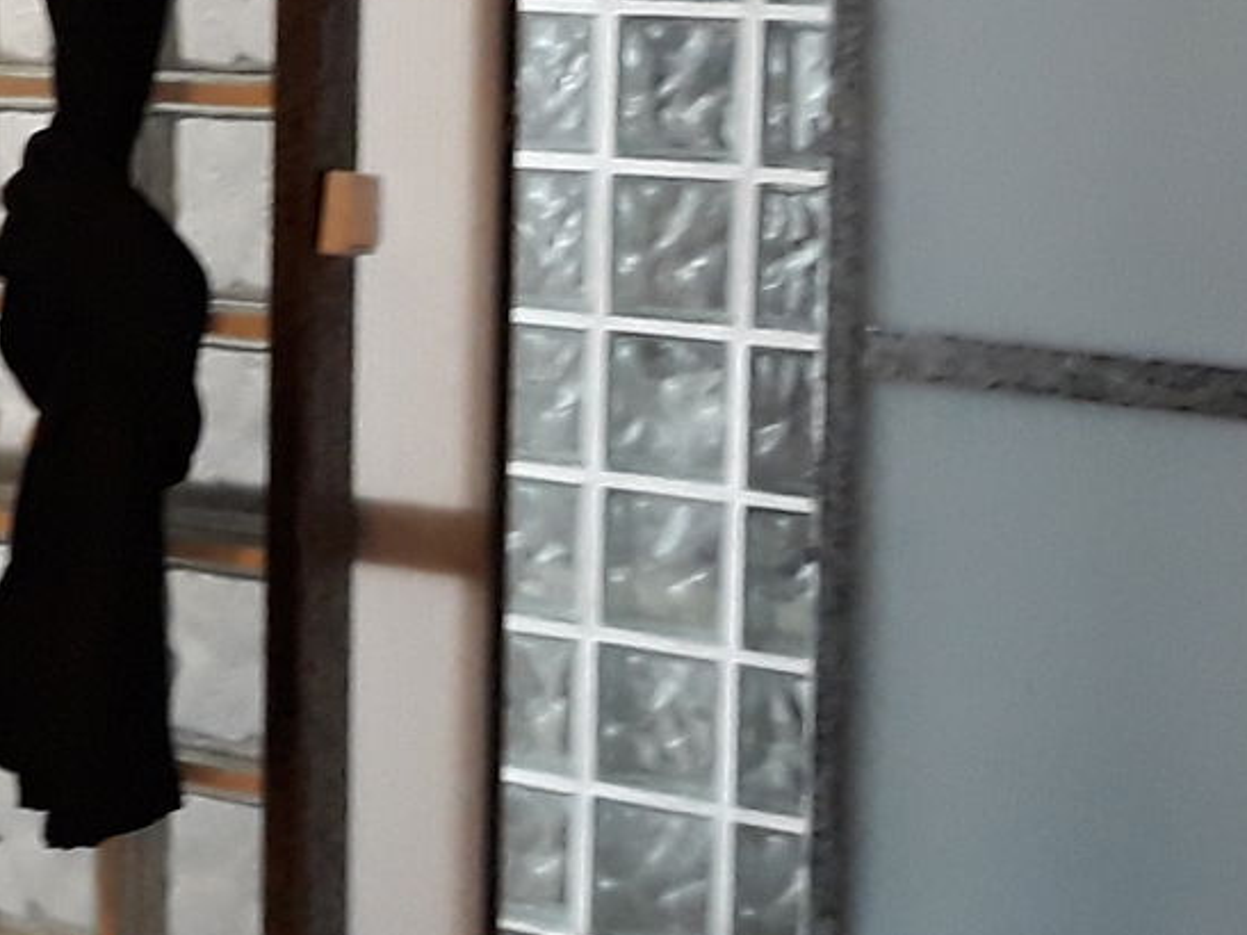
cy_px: 276
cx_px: -367
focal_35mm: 79
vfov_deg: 18.6
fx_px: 2845
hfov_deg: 22.2
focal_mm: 3.71
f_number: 1.7
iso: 320
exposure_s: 1/25
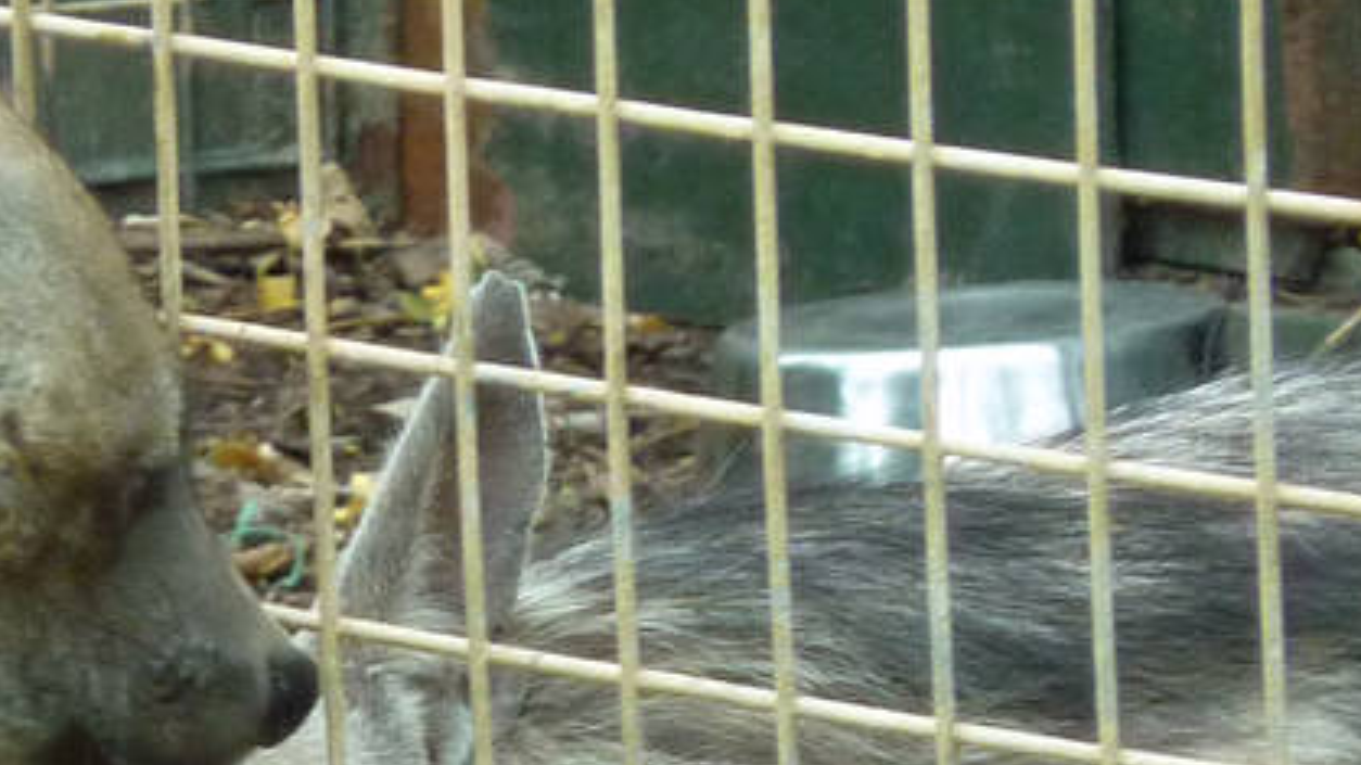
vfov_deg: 1.3
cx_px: -498
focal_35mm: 939
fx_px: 33883
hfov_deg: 2.3
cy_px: 794
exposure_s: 1/80
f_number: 4.6
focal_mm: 37
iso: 200
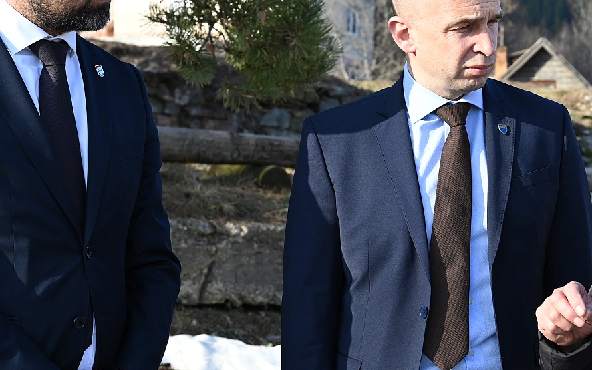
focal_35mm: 95
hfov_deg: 21.7
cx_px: 440
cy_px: 233
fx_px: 1533
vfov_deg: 13.8
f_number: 5.6
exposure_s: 1/250
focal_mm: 43
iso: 160
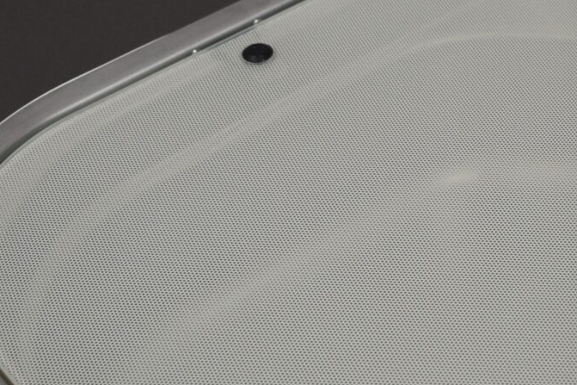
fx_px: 1650
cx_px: 568
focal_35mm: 103
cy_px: 247
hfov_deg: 19.3
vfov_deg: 13.3
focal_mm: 18
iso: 400
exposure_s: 1/250
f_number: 4
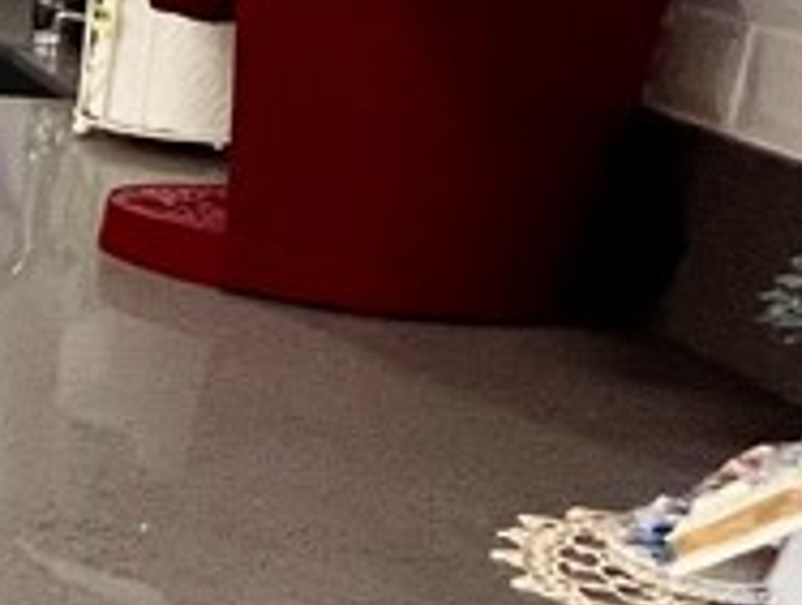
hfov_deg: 13.7
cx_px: -1295
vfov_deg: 20.3
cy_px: 39
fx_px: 1648
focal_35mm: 71
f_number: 1.8
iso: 200
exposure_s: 1/120
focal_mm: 1.57
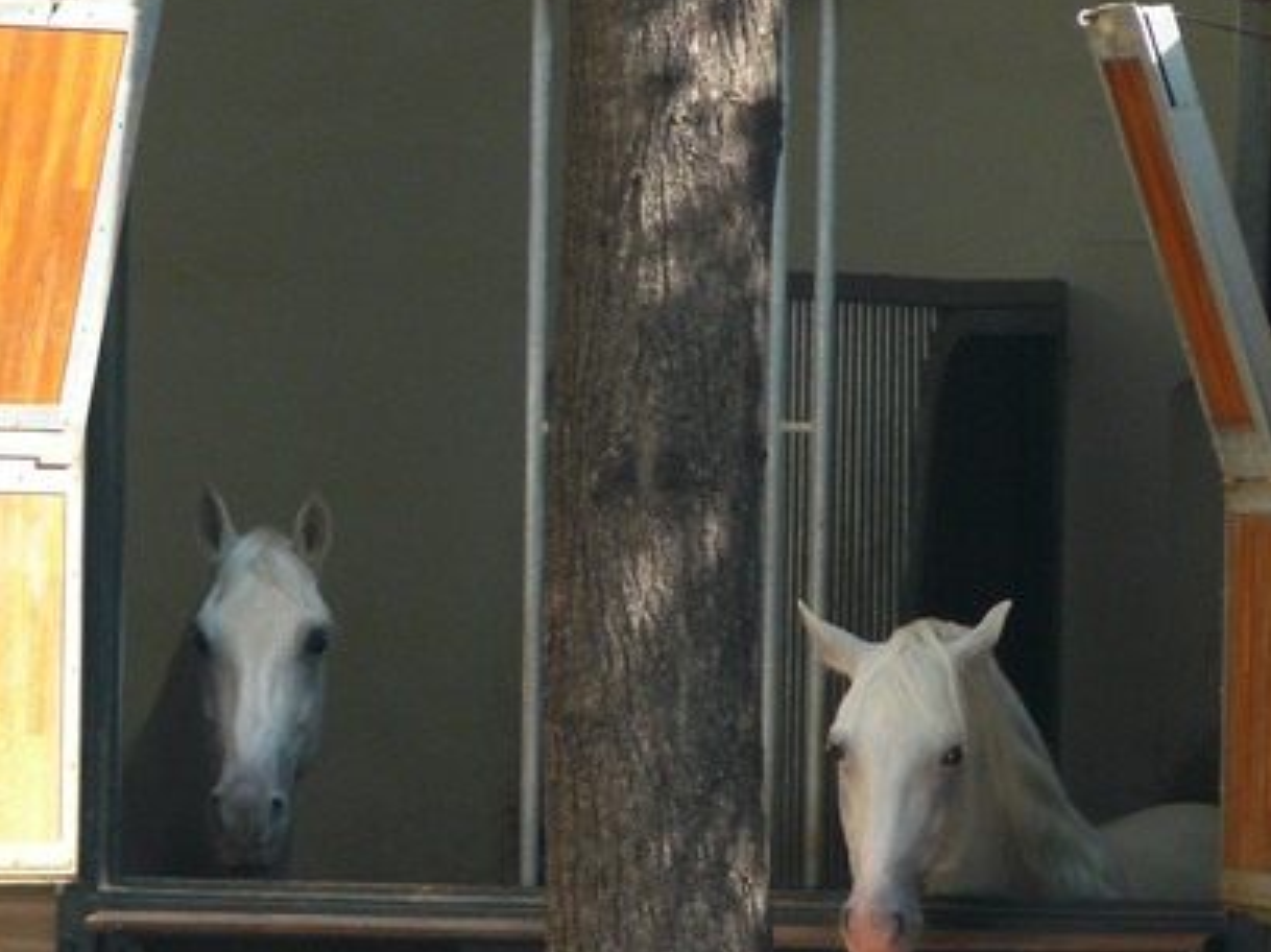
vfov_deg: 2.4
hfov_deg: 3.2
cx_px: 545
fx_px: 22494
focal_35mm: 613
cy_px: 310
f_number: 3.6
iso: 200
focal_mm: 70.2
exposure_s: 1/125
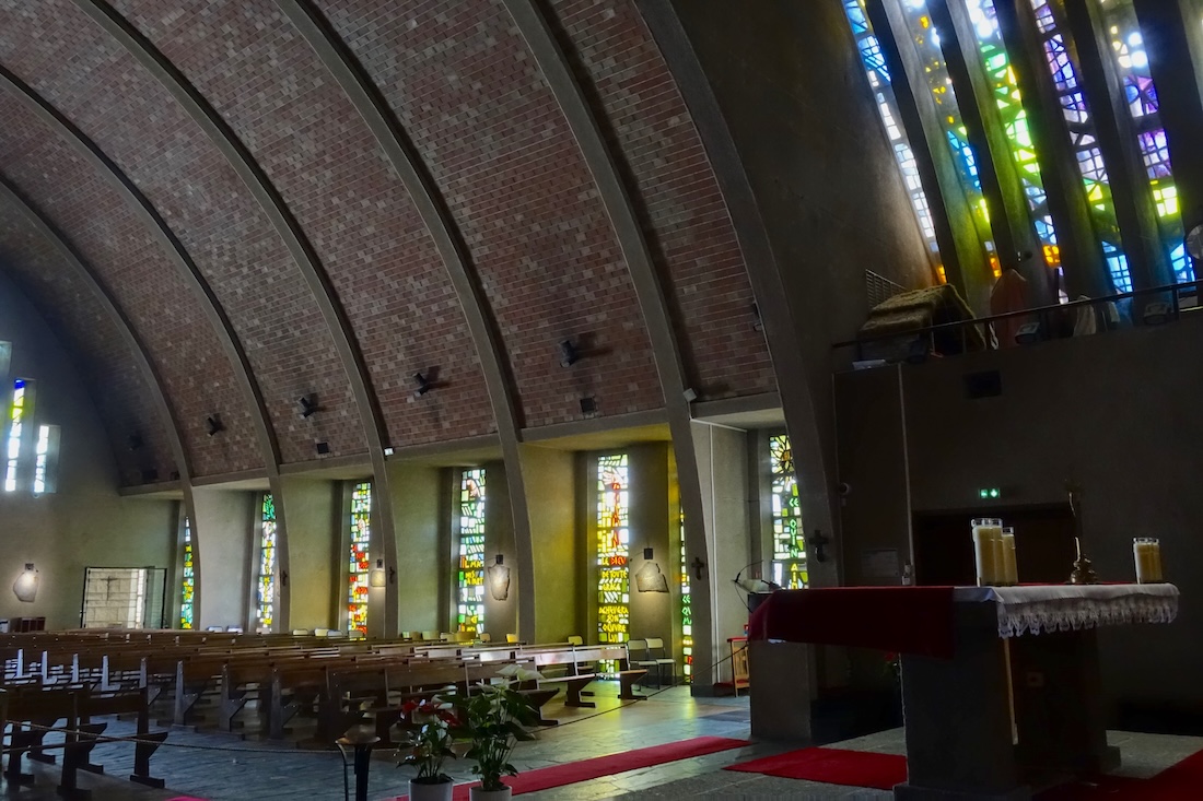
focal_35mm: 31
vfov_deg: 42.3
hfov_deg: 60.3
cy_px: 400
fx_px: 1036
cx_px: 602
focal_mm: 11.35
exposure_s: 1/30
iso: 3200
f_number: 7.1
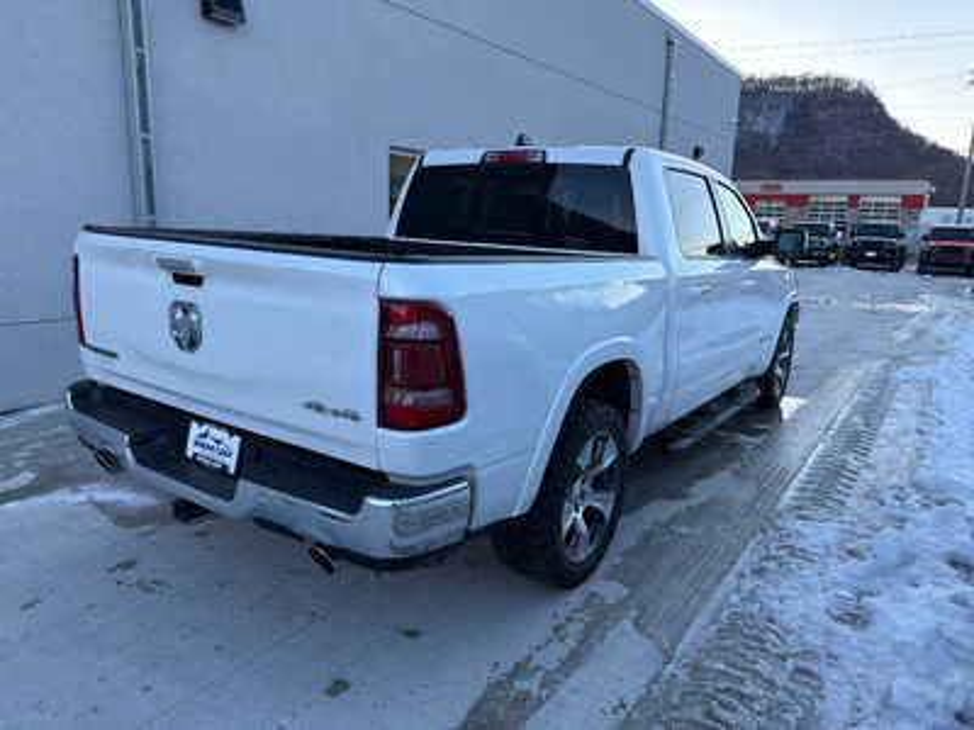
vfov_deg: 56.8
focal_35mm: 24
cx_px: 487
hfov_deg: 71.6
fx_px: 675
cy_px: 365
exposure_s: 1/765
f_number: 1.78
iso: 80
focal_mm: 6.76
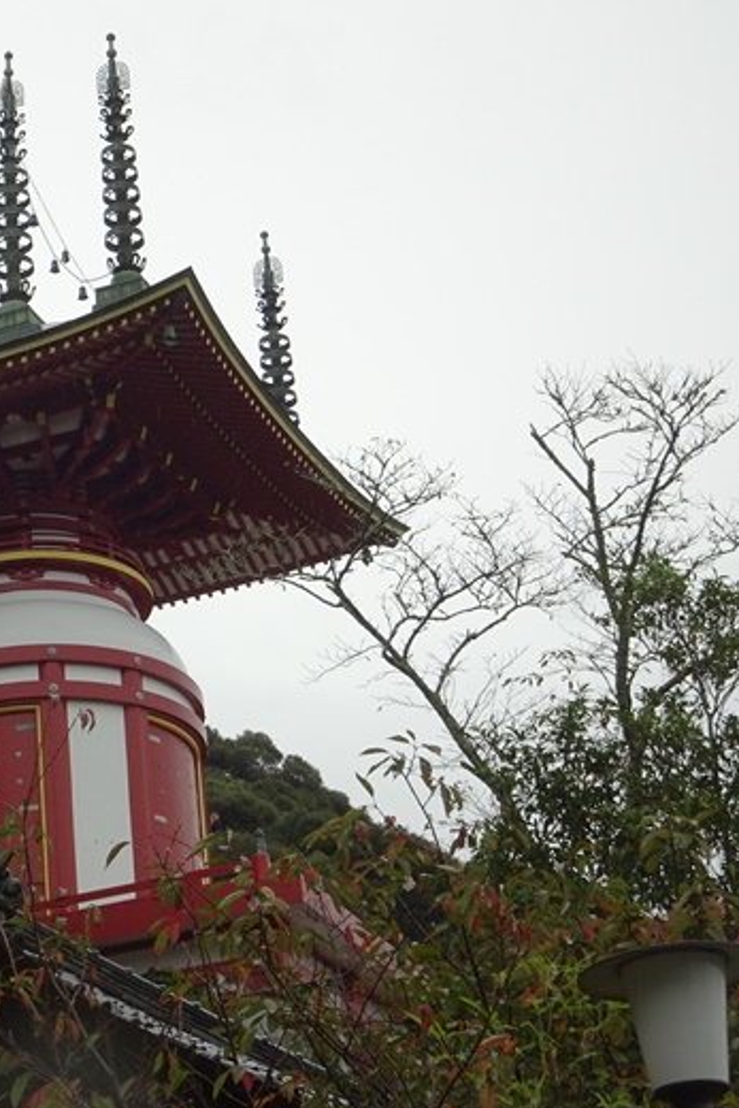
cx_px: 17
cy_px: 557
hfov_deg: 13.8
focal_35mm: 98
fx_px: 3015
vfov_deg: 20.8
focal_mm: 12.01
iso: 80
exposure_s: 1/200
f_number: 5
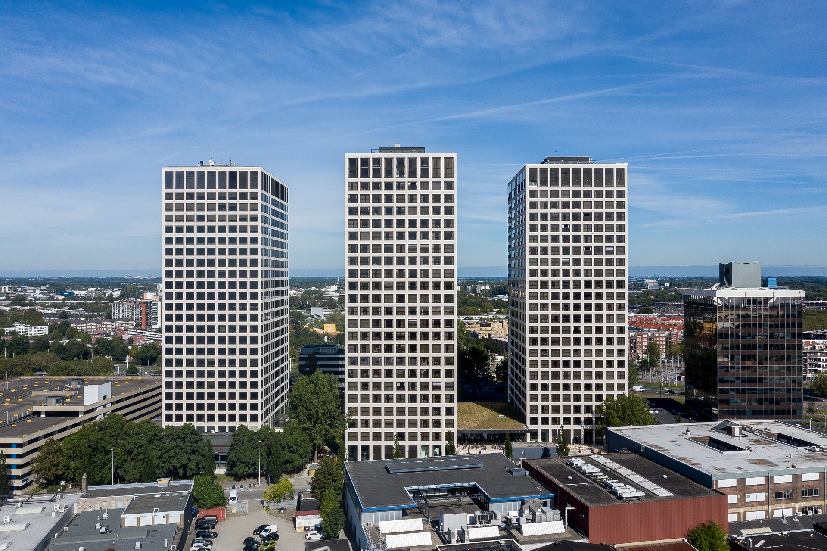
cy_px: 276
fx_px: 643
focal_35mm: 28
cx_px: 414
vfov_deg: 46.4
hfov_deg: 65.5
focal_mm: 10.26
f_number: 8
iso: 100
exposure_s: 1/400
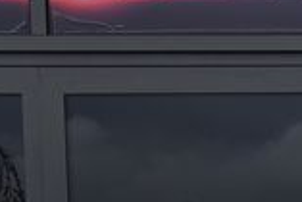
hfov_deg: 10.0
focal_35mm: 196
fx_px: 1646
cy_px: 587
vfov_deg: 6.5
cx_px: 512
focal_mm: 30
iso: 500
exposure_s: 1/320
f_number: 9
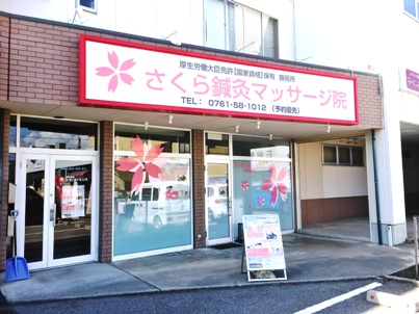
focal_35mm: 29
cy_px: 157
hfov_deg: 61.7
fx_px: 351
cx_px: 210
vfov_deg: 48.2
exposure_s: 1/712
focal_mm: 4.15
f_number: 2.2
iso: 25
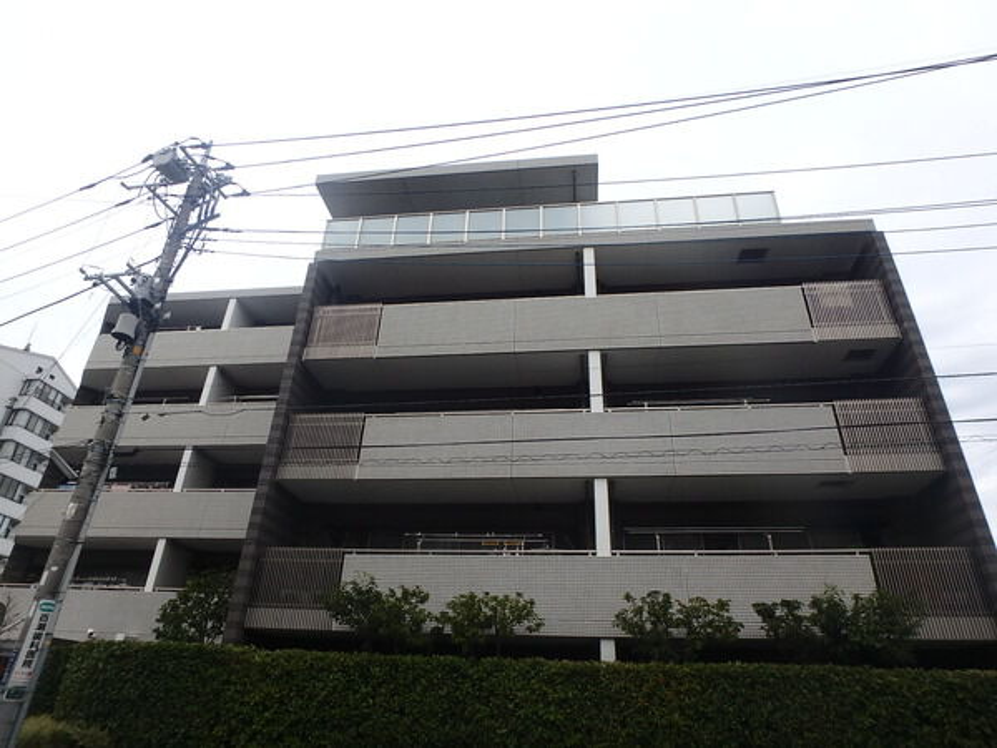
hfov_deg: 79.0
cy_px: 374
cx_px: 498
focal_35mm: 21
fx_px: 605
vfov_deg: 63.4
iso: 125
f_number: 3.5
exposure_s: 1/400
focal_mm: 3.7
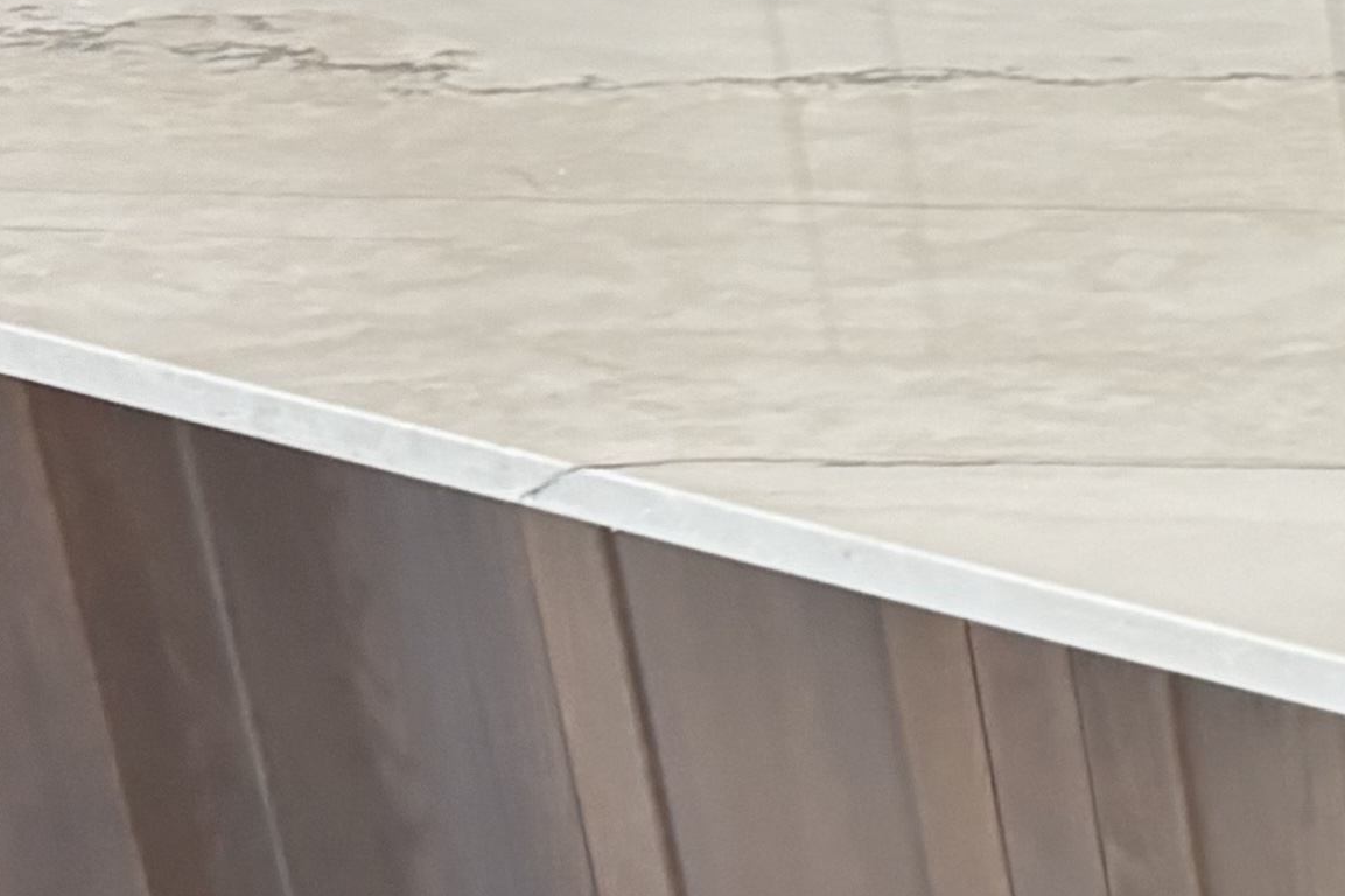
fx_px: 5005
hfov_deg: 12.9
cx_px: 2838
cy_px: 298
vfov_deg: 10.2
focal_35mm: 134
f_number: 1.6
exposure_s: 1/60
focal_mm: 5.96
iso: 160
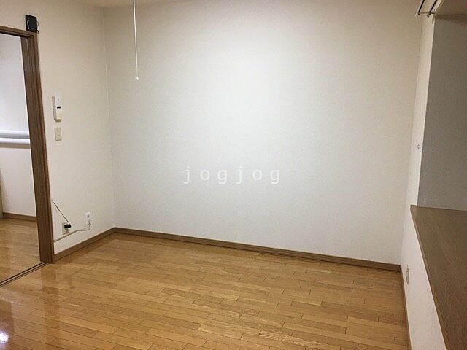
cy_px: 175
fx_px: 391
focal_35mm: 29
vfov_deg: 48.2
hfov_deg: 61.7
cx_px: 234
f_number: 2.2
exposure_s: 1/33
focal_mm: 4.15
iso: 100
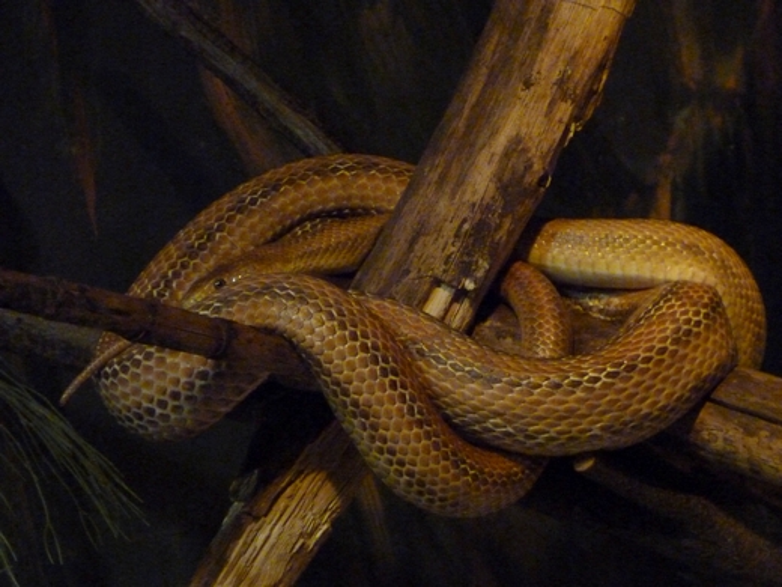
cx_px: 391
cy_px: 294
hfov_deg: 10.1
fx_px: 4428
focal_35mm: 196
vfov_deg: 7.6
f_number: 3.8
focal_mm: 35.3
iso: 800
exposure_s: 1/20
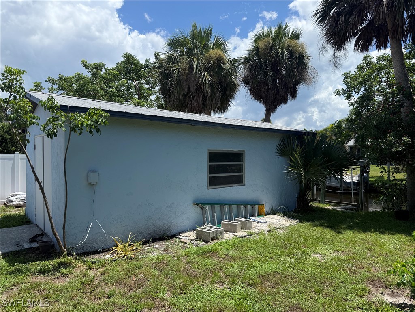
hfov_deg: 71.6
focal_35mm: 24
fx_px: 288
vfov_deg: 56.8
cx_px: 208
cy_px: 156
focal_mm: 6.76
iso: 80
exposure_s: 1/4405
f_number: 1.78
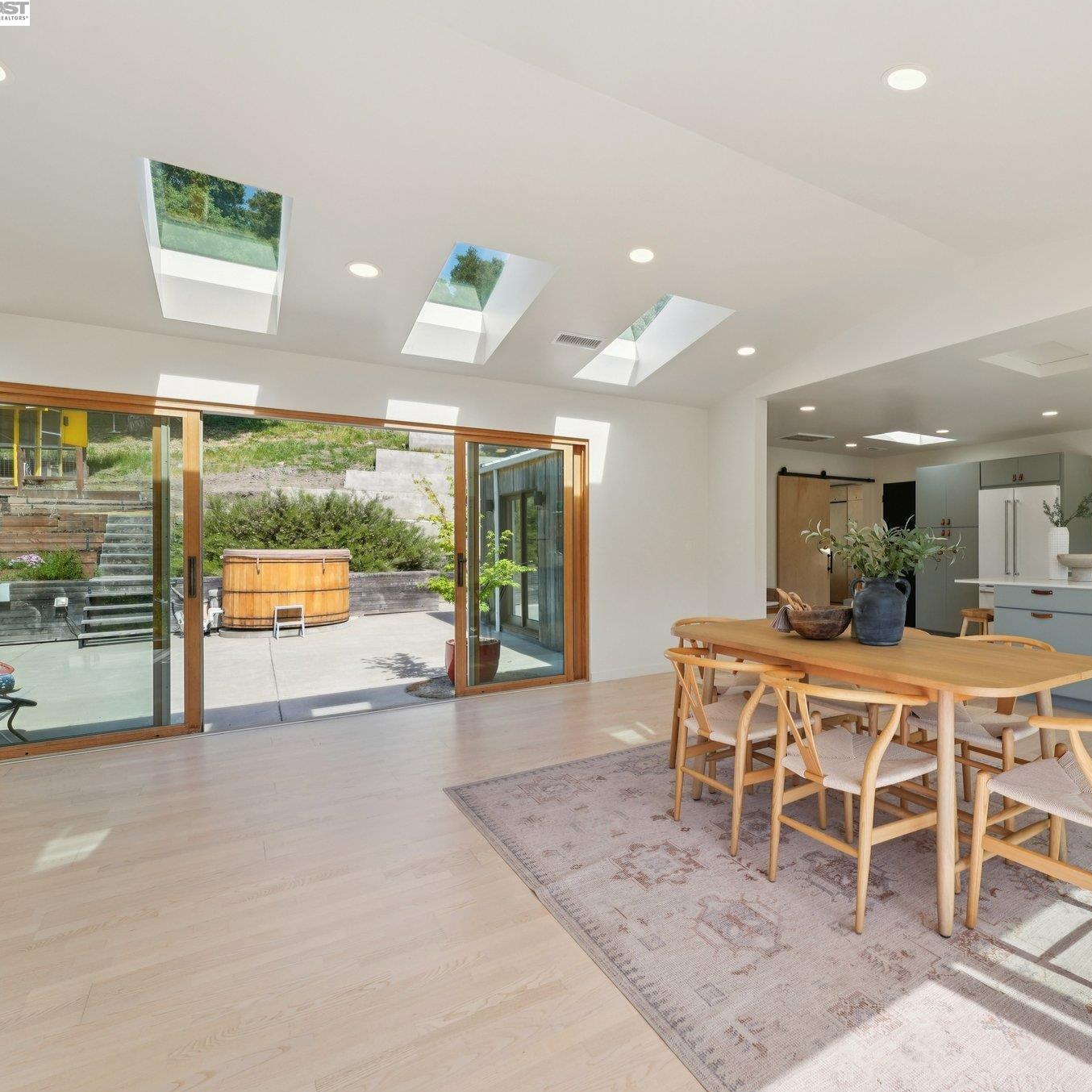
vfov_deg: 80.7
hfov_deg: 77.5
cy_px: 544
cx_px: 748
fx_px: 642
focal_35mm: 18
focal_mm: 14
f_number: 8
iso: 500
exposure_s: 1/320
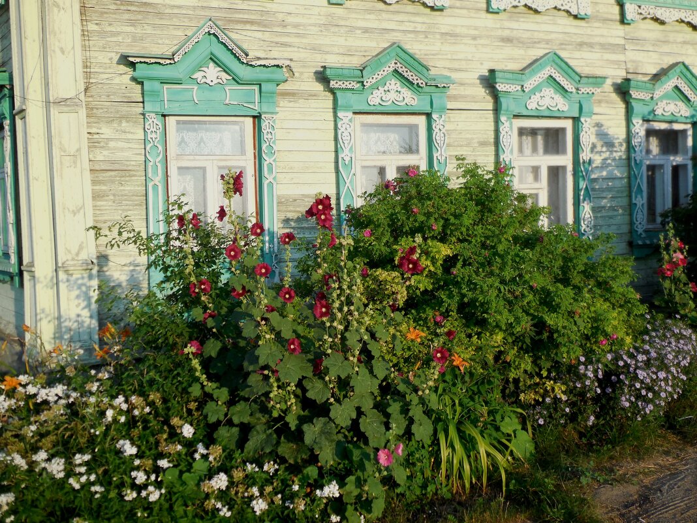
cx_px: 348
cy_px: 262
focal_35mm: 34
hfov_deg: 54.0
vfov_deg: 41.8
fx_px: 685
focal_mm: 6.1
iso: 125
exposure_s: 1/640
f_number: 3.4
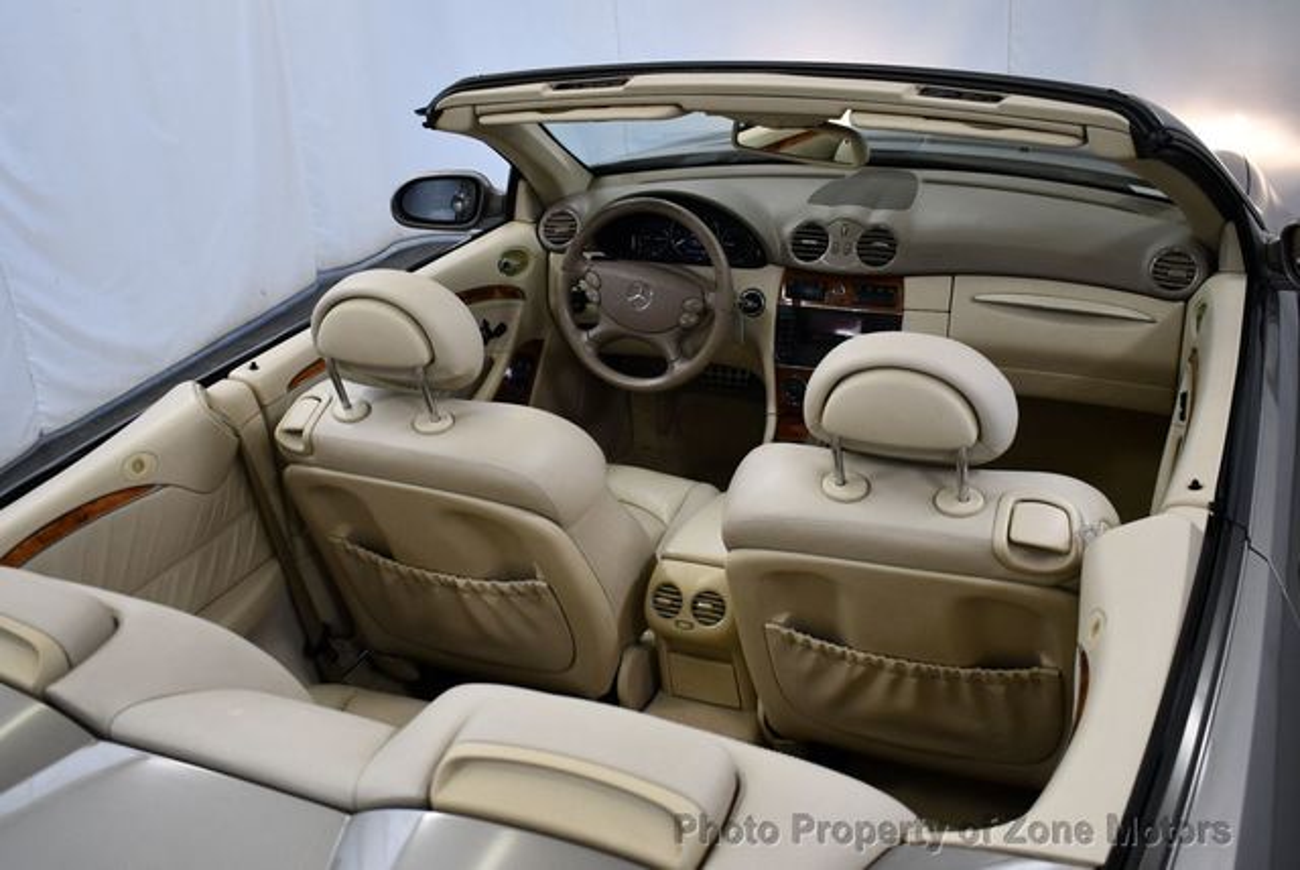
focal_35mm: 36
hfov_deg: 53.1
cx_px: 650
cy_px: 435
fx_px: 1301
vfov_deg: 36.9
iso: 800
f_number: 3.5
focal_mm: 18
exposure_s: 1/200
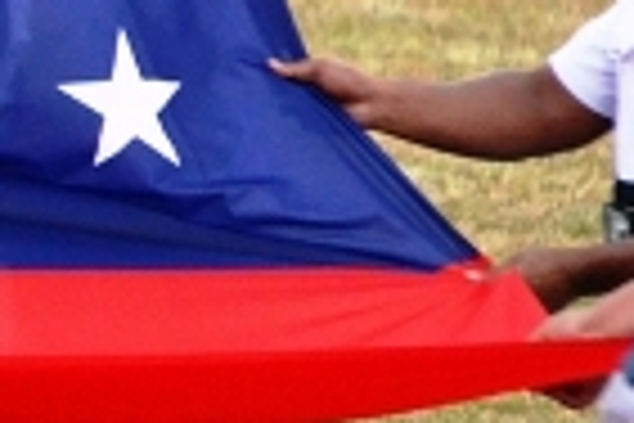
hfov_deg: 2.1
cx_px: -198
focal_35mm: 1003
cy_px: 189
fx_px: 17663
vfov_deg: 1.4
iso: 3200
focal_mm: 210
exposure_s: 1/320
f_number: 4.8
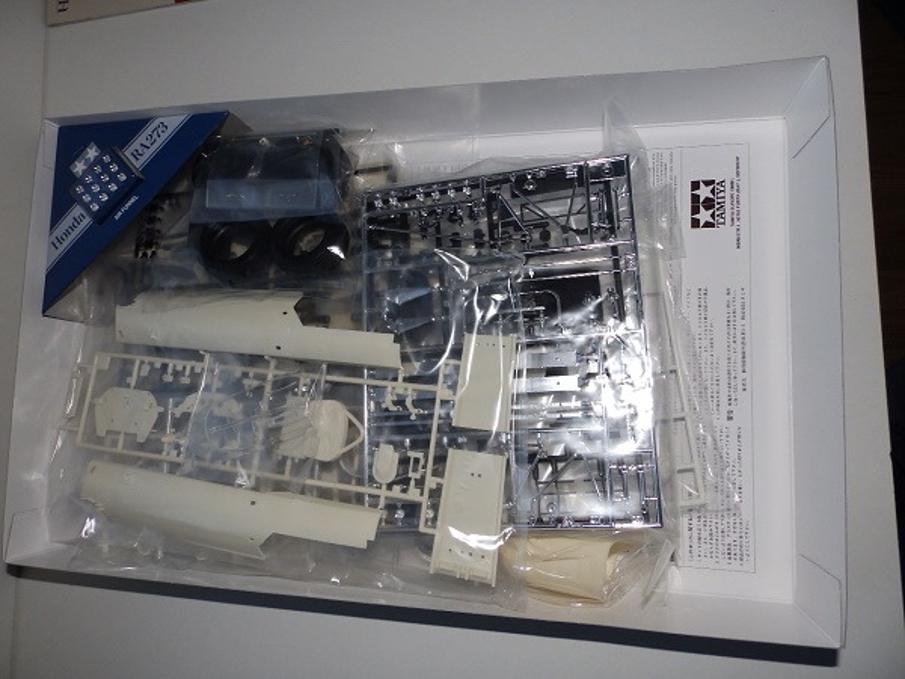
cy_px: 340
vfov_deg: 61.1
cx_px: 452
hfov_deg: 76.4
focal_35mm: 22
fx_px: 575
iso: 160
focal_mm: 4
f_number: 3.4
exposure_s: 1/160
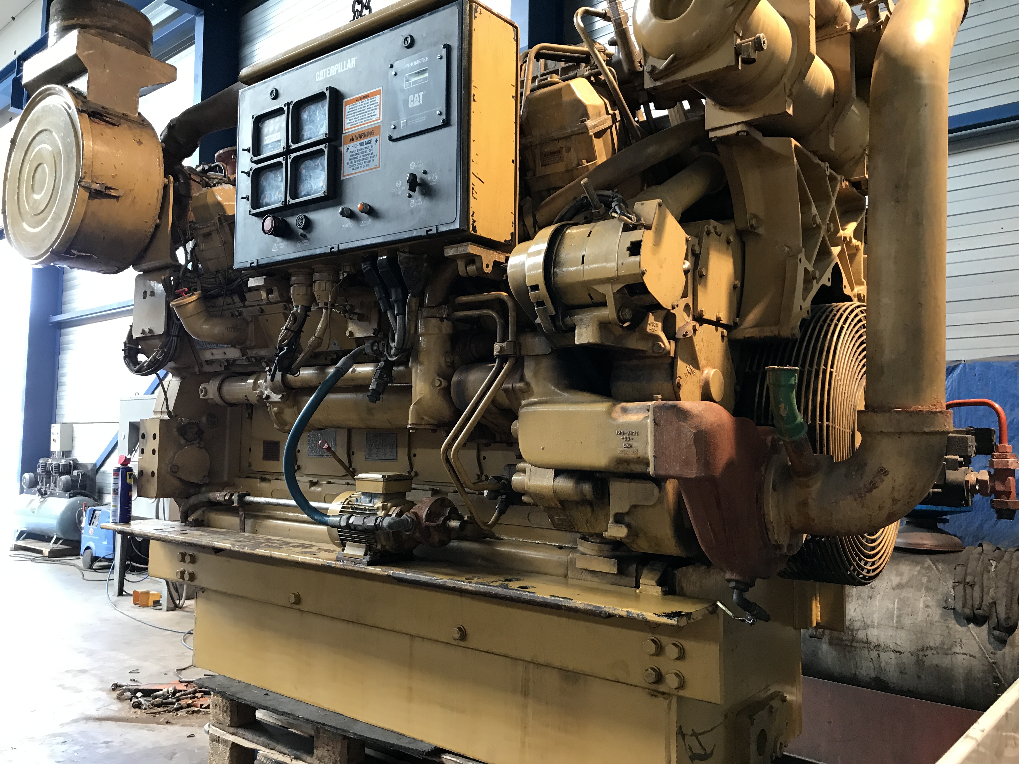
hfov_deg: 63.4
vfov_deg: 49.7
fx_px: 824
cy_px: 382
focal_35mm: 28
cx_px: 510
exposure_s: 1/17
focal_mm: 3.99
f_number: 1.8
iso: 64
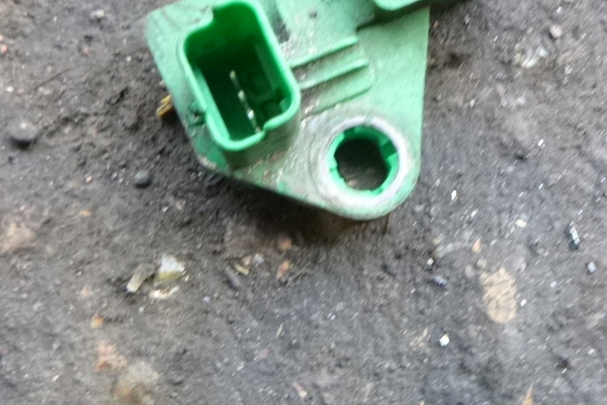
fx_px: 725
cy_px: 107
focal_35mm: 43
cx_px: 369
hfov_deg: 45.1
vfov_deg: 30.7
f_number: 3.9
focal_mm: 4.5
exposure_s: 1/25
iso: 400
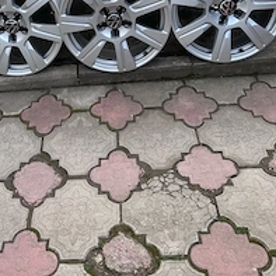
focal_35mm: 43
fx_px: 388
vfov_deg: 37.7
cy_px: 55
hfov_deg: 38.6
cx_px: 85
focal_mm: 6.86
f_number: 1.78
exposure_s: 1/212
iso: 64
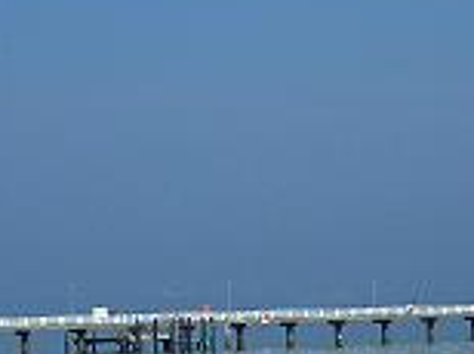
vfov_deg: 9.2
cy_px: 297
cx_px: 268
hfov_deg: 12.3
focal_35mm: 161
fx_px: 2201
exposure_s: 1/640
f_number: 5.6
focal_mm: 9.7
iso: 80
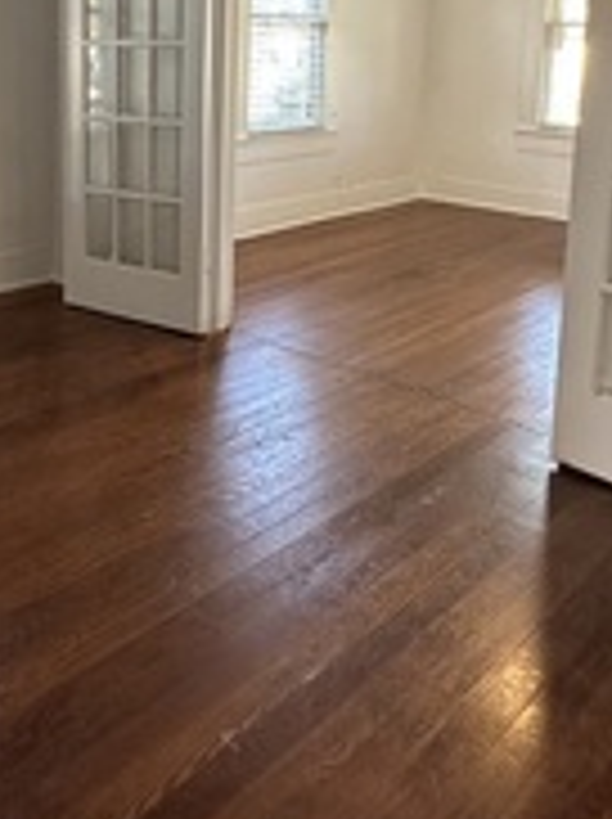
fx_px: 874
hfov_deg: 37.9
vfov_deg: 47.5
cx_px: 176
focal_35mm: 37
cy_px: 166
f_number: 2.2
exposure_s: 1/60
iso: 250
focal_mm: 2.22
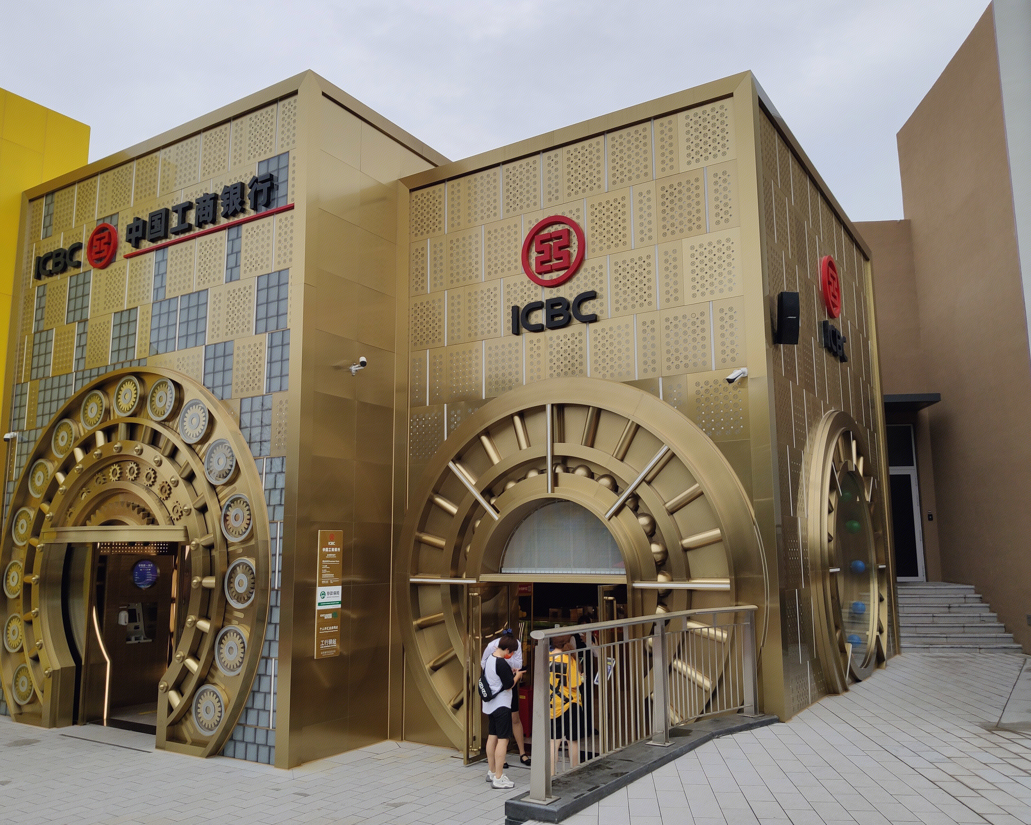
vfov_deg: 51.5
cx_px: 506
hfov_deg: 62.2
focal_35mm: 28
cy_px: 410
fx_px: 854
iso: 112
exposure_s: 1/1295
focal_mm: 4.75
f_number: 1.75
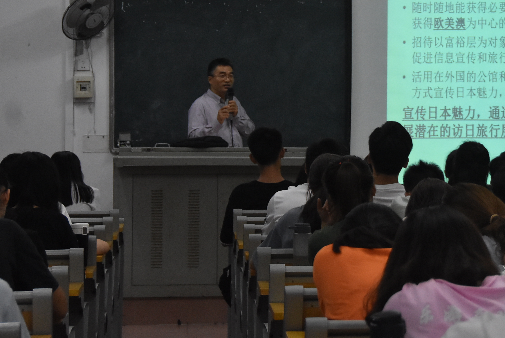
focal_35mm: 142
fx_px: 1991
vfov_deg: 9.7
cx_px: 354
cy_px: 99
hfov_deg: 14.4
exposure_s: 1/125
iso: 2500
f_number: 4.8
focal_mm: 55
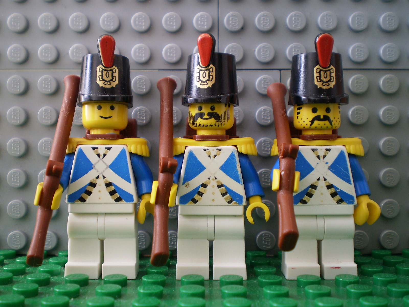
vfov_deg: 34.3
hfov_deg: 44.8
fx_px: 496
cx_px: 204
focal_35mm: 42
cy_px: 154
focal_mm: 7.4
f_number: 3.5
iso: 125
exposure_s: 1/20
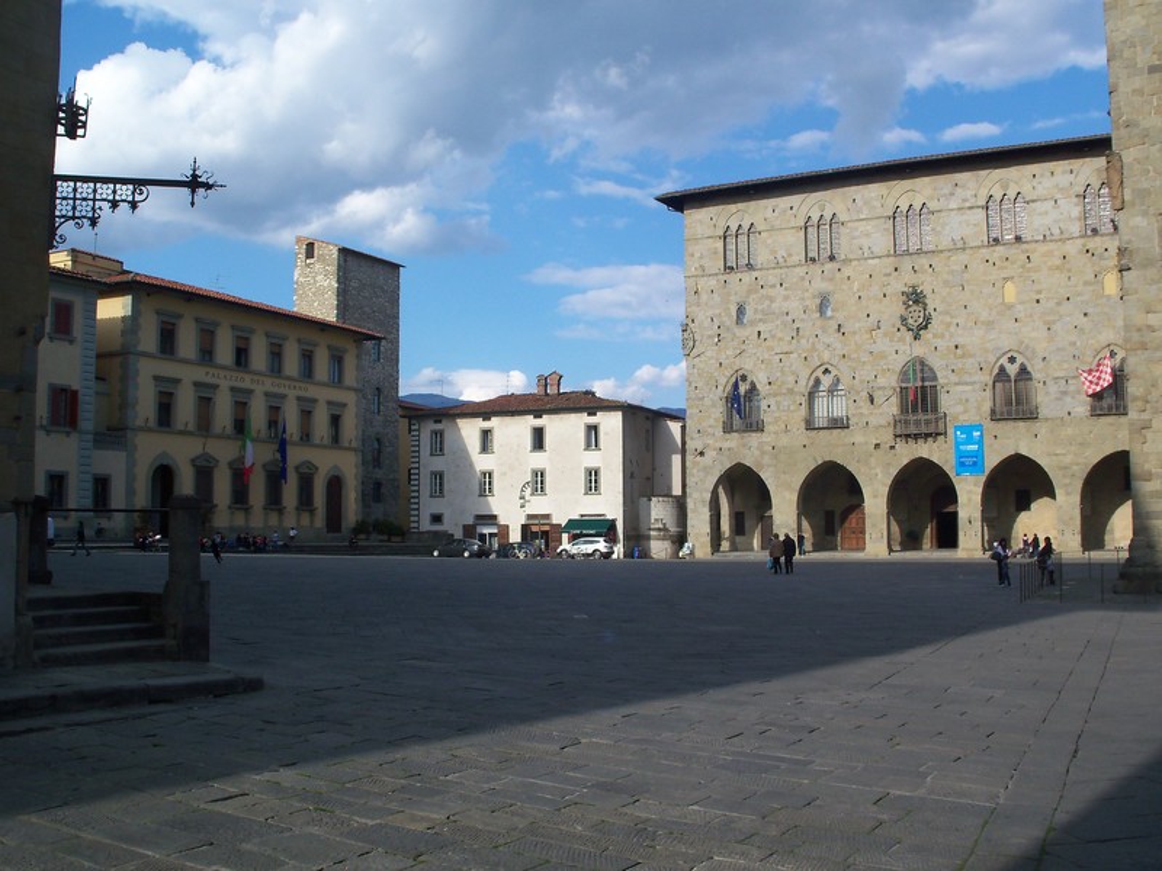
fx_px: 1175
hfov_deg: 52.6
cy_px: 436
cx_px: 581
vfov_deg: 40.7
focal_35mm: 35
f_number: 5.5
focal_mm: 6.3
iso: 64
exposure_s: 1/320
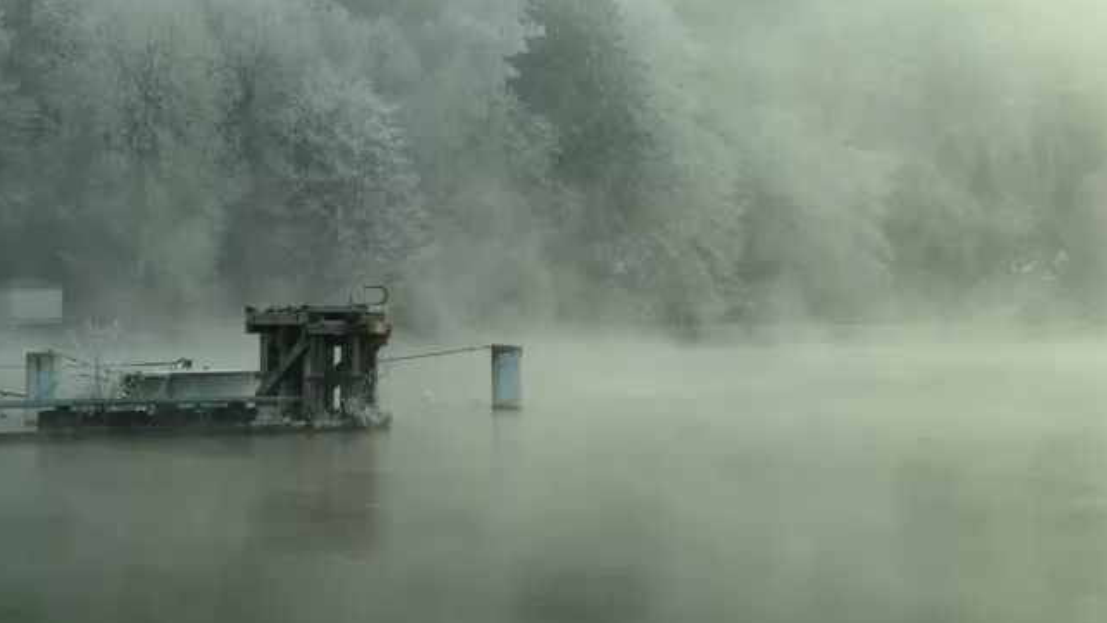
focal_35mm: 72
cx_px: 554
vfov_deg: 16.9
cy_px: 275
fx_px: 2099
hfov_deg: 29.5
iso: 100
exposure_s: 1/8
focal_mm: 45
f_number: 16
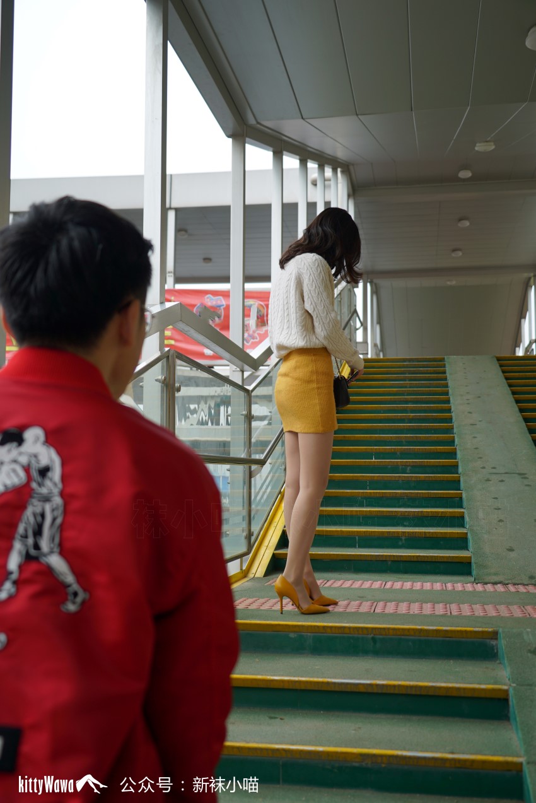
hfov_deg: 35.1
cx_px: 268
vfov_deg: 50.7
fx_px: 848
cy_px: 402
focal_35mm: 38
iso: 100
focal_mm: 38
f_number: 4
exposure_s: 1/125
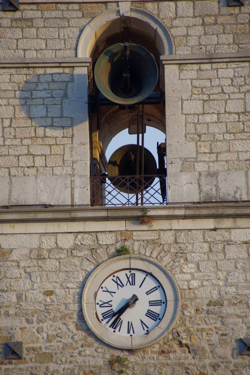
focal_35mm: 270
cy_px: 188
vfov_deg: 7.6
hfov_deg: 5.1
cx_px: 125
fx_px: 2812
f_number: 6.3
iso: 200
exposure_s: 1/160
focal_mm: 180
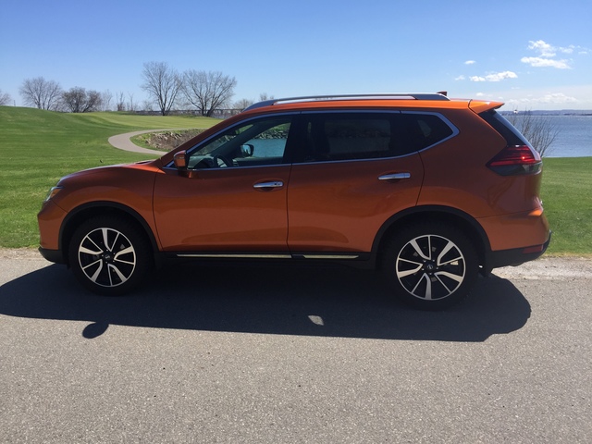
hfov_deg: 61.7
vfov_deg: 48.2
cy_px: 222
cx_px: 296
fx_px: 496
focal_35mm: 29
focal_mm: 4.15
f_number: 2.2
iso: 32
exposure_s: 1/1883
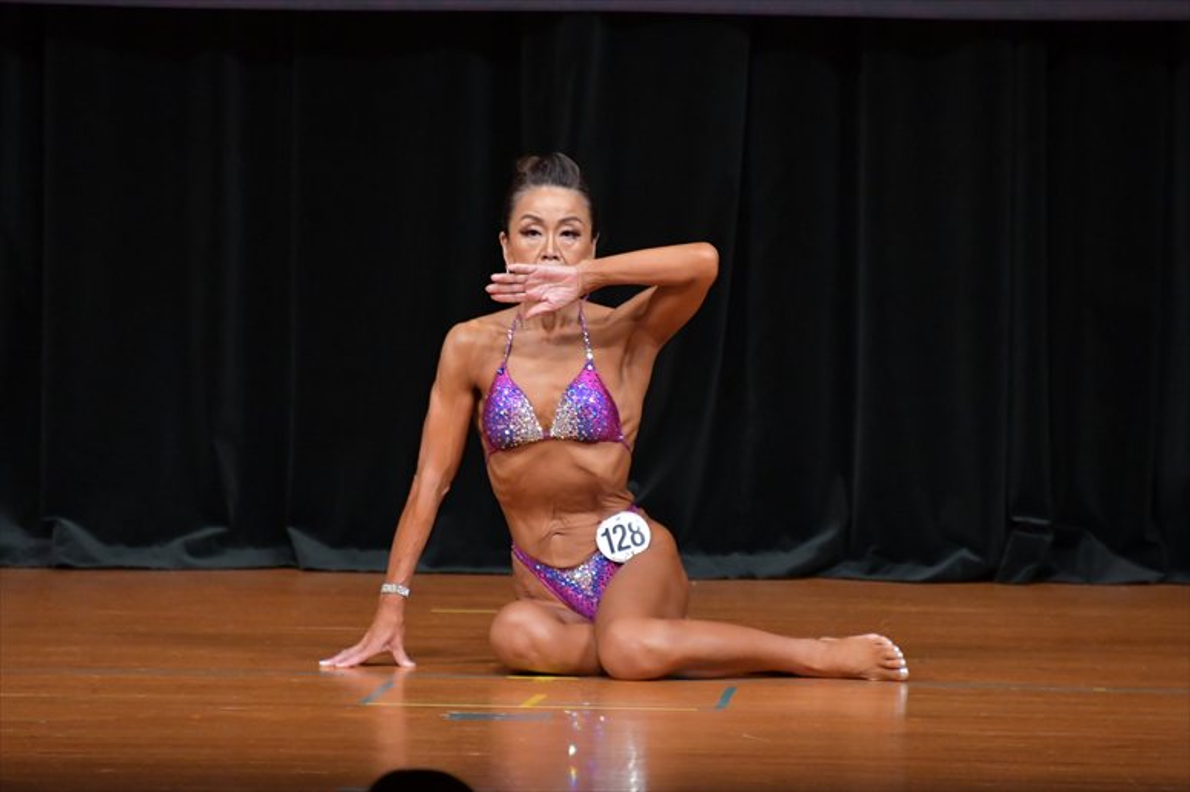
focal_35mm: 450
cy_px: 396
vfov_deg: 3.1
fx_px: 14868
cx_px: 595
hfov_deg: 4.6
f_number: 5.6
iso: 4000
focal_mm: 300
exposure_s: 1/400
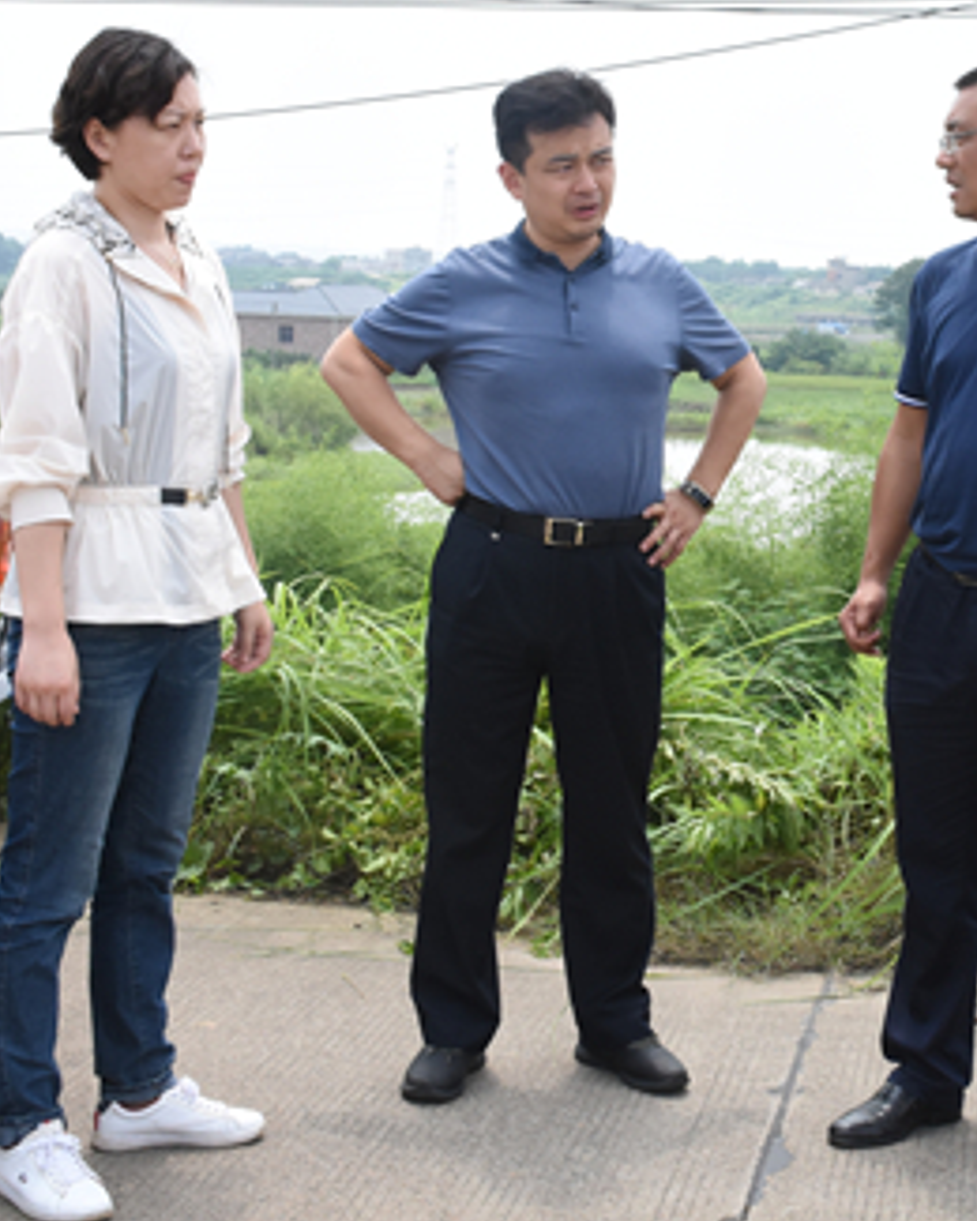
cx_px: 793
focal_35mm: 50
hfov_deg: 29.7
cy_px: 599
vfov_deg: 37.5
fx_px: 1797
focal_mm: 23
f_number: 11
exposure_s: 1/500
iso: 800
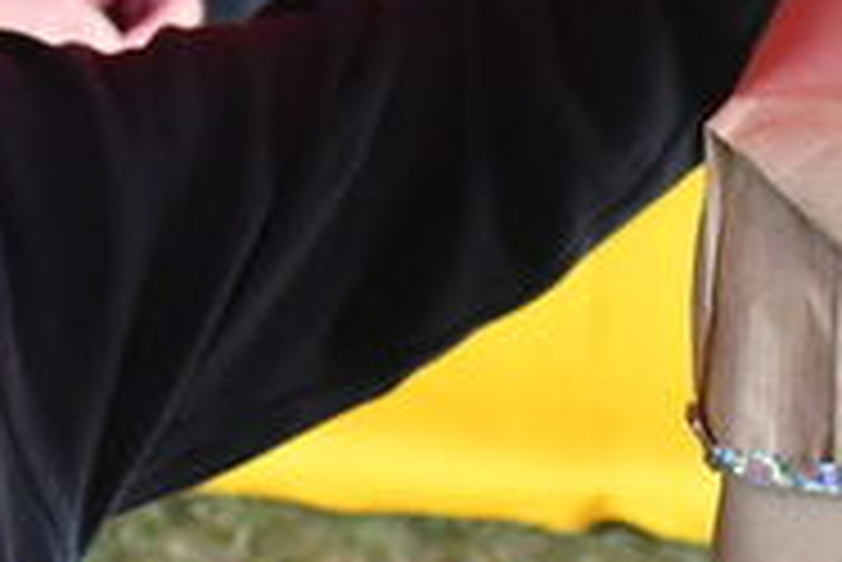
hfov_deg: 8.9
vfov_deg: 5.9
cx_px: 338
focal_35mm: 231
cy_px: 18
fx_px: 5407
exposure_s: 1/100
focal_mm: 24
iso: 2000
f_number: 5
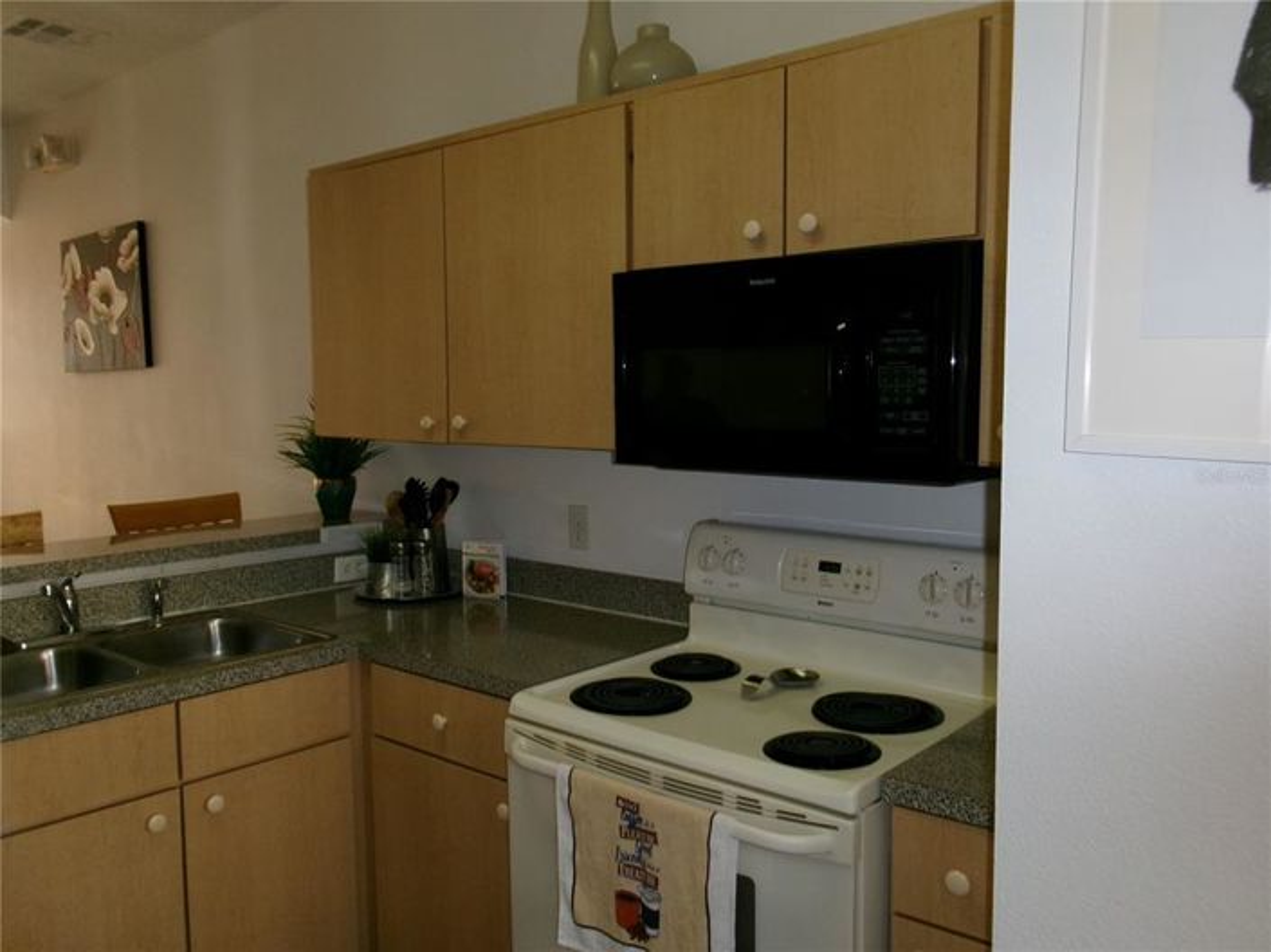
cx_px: 636
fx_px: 1028
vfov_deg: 49.7
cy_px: 476
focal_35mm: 28
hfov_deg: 63.5
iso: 200
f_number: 3.9
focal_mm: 5.1
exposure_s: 1/34
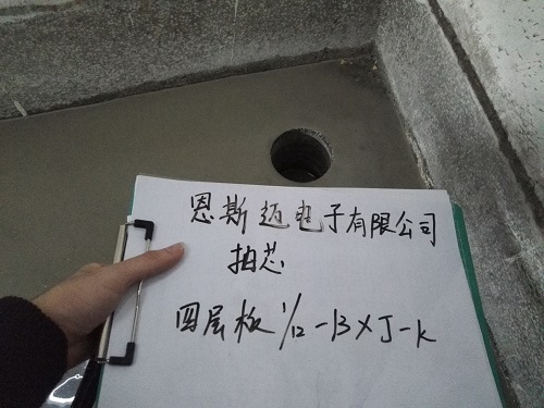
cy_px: 204
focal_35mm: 29
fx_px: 456
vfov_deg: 48.2
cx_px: 272
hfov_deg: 61.7
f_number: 2
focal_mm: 3.8
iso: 1000
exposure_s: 1/16.7
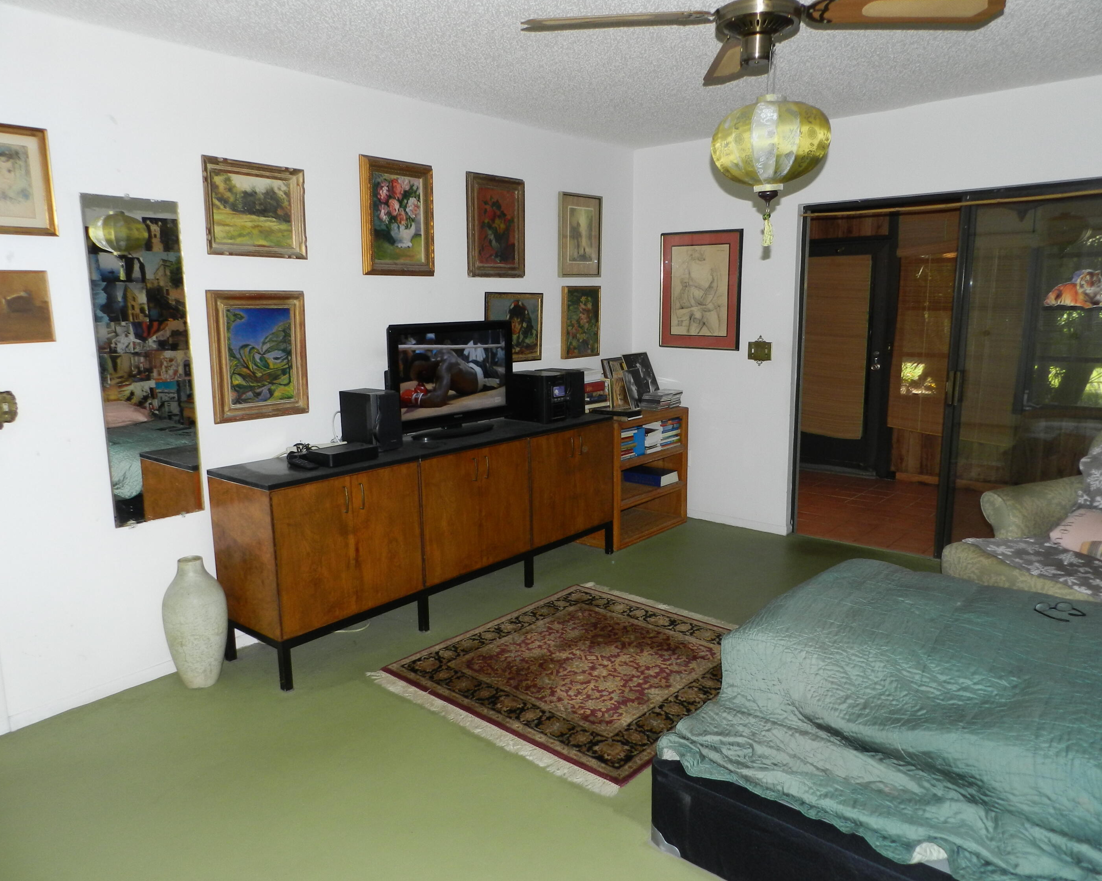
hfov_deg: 70.3
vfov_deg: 58.8
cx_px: 552
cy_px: 440
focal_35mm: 24
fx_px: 783
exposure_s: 1/30
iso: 200
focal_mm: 4
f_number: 3.4
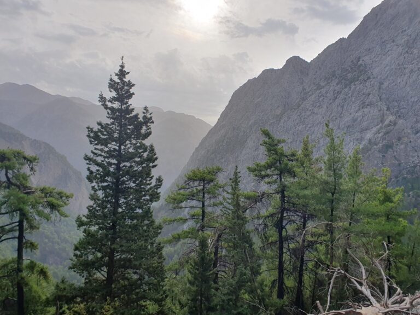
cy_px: 158
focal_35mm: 26
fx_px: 315
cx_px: 210
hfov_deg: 67.3
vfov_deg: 53.1
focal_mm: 4.32
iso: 50
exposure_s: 1/1544
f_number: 2.4
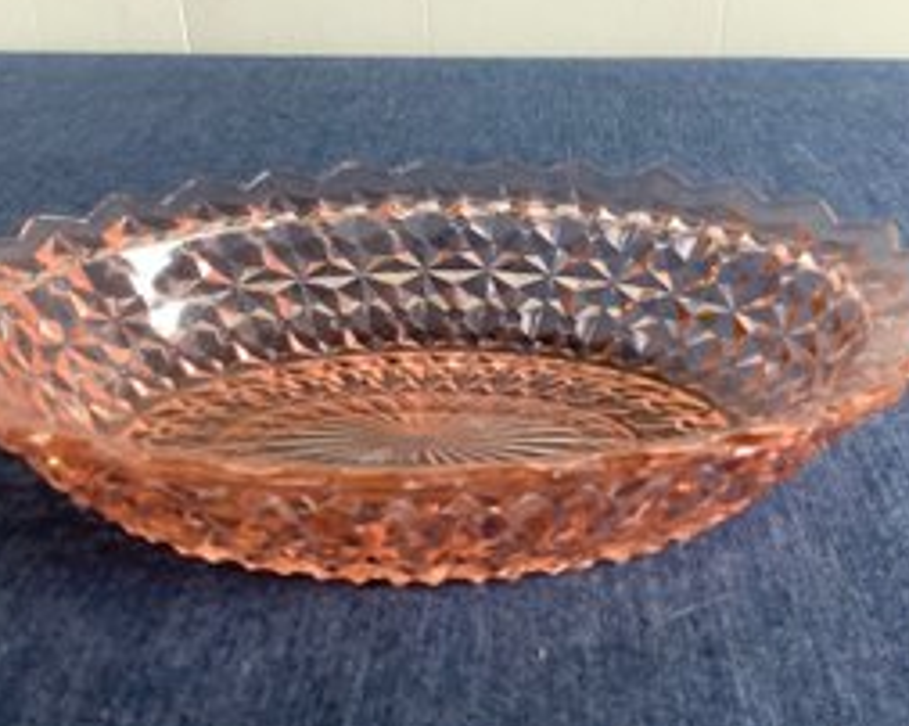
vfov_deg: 36.4
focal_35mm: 41
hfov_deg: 44.8
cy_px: 379
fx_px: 1102
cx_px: 422
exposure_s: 1/50
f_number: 2.4
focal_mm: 3.3
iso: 250
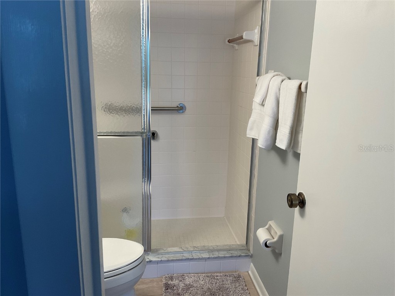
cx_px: 198
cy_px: 148
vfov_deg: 48.2
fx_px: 331
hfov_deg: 61.7
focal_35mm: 29
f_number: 1.8
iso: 64
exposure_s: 1/120
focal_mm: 3
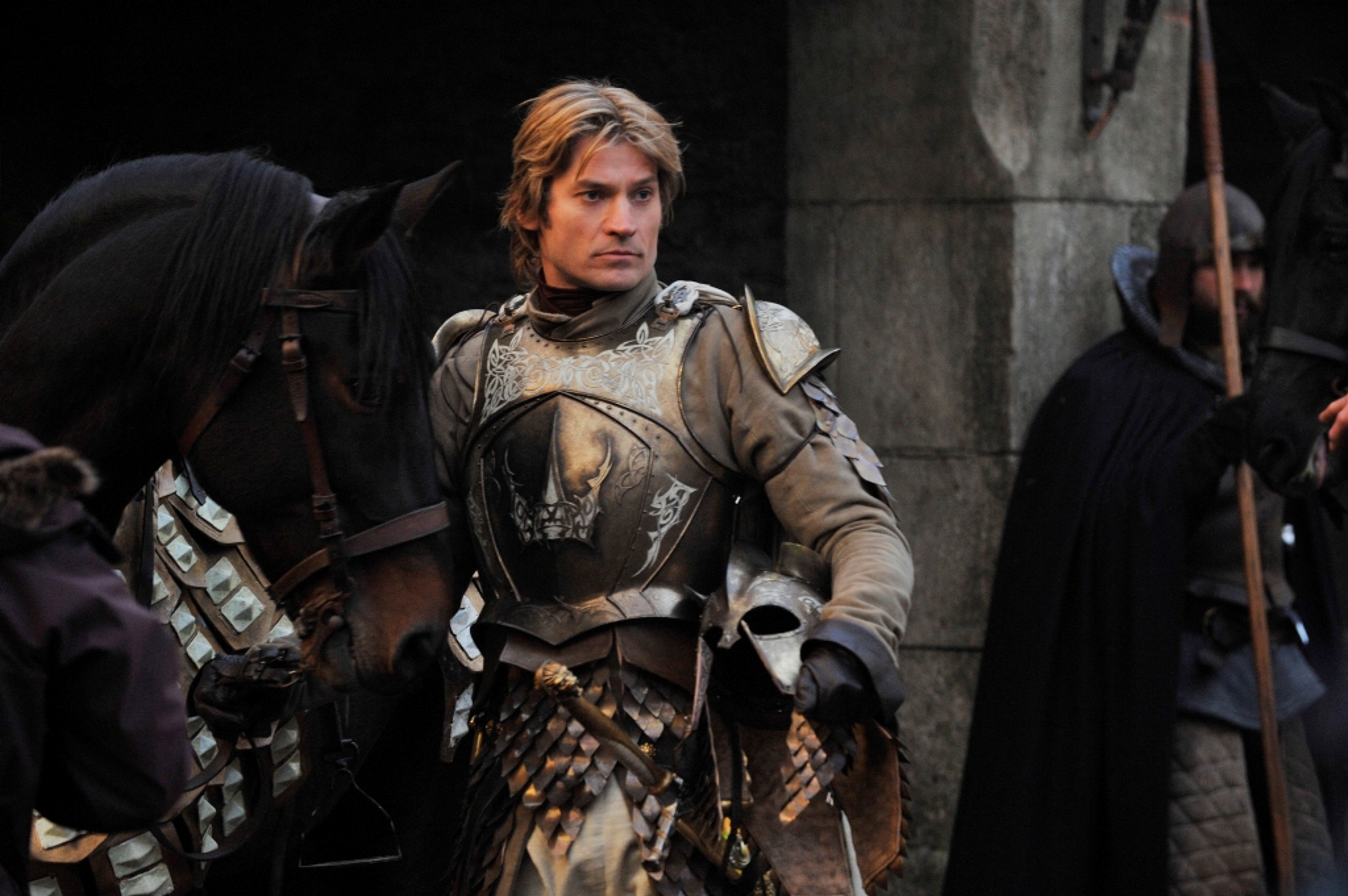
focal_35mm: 200
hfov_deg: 10.3
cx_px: 674
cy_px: 448
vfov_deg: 6.9
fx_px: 7483
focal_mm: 200
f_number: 5
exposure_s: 1/125
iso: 1600
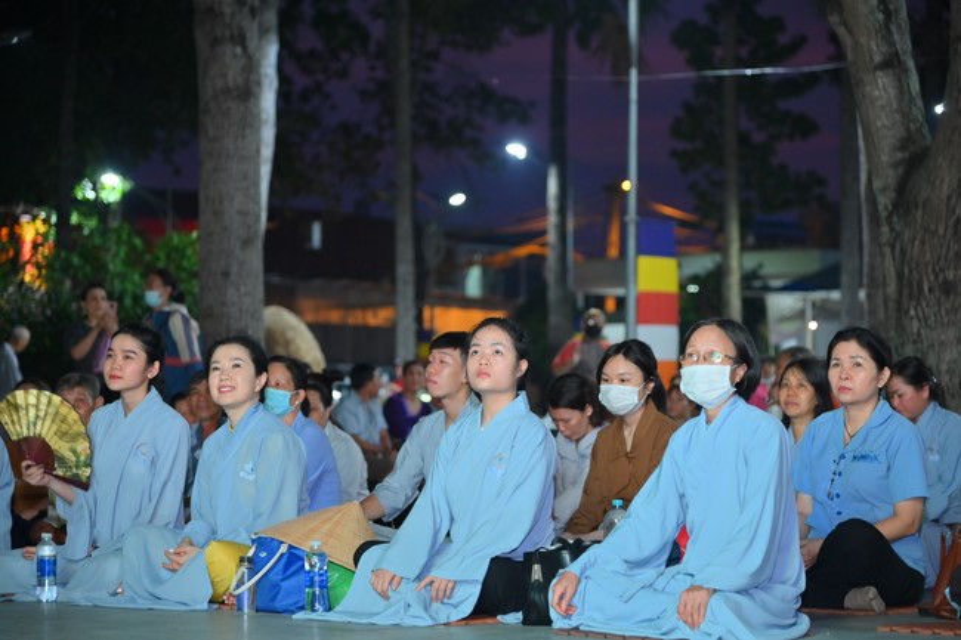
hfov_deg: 19.5
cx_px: 480
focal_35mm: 105
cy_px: 320
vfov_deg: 13.0
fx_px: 2802
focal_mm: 105
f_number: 4
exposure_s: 1/100
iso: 2000
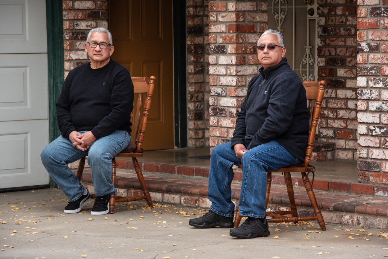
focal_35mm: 180
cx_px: 194
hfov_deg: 11.4
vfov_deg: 7.6
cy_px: 130
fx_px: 1940
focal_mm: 180
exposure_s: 1/200
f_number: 9
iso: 640
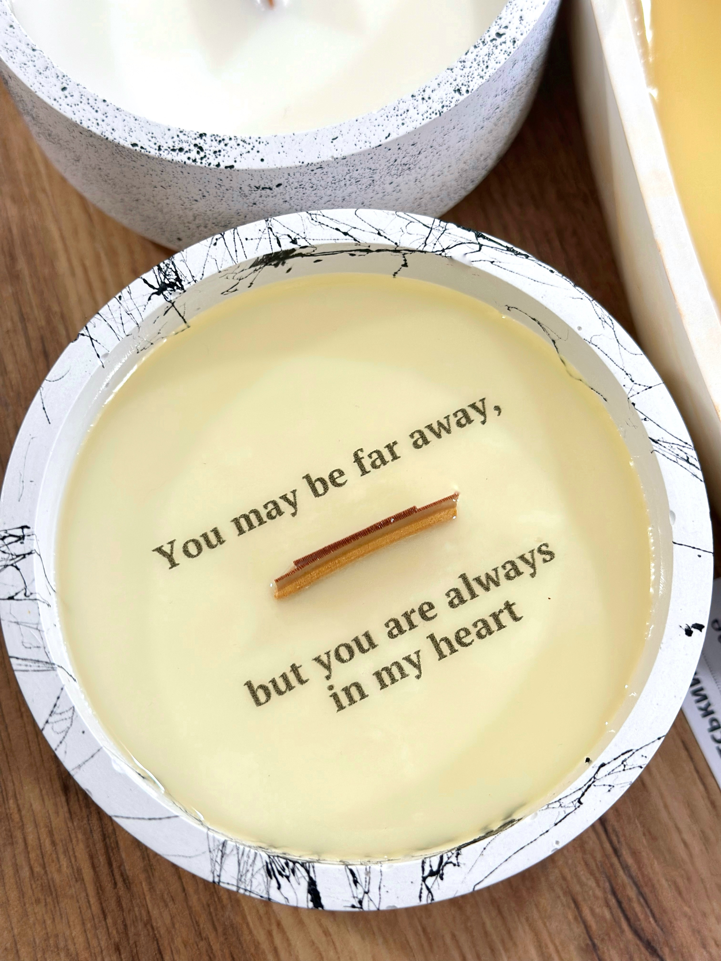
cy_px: 480
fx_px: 1333
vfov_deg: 39.7
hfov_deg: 30.3
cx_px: 360
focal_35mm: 48
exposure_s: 1/80
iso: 125
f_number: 1.78
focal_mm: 6.86
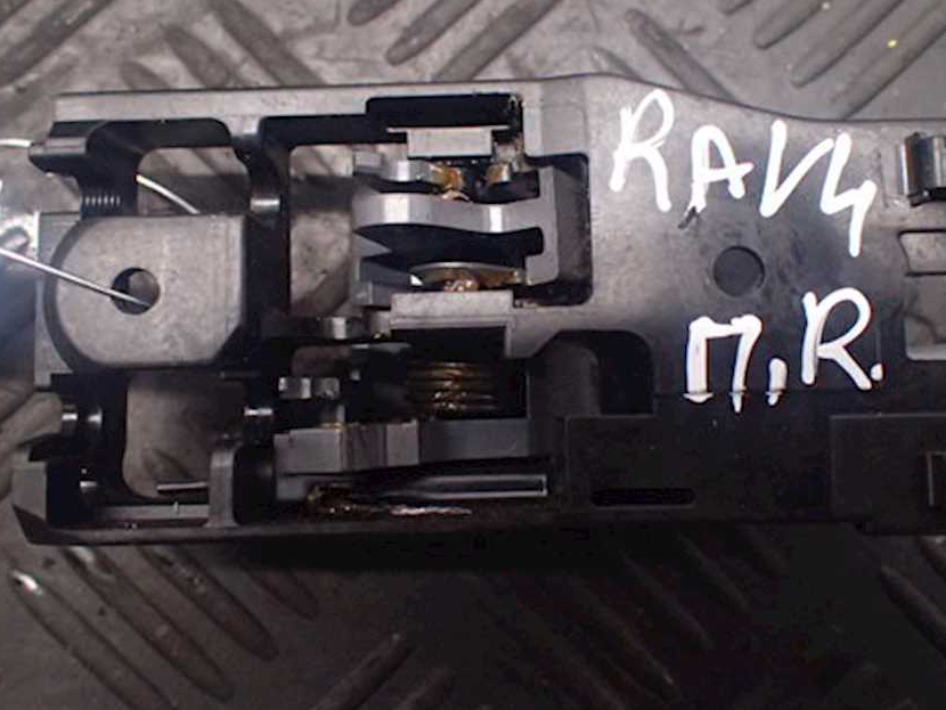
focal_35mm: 37
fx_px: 1011
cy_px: 303
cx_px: 516
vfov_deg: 38.6
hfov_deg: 50.1
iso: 800
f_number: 2.3
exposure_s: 1/80
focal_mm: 5.5
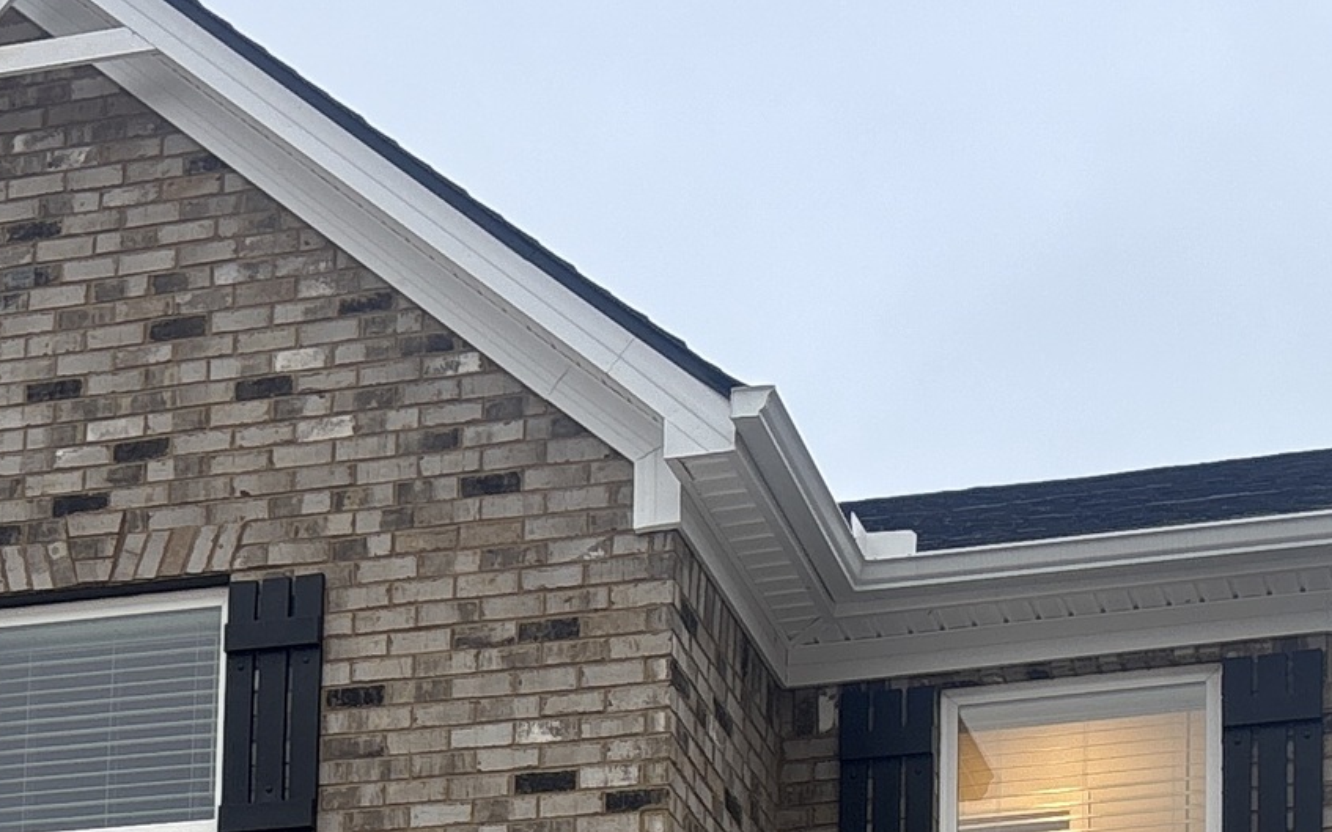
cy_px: 1532
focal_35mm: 100
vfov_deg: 12.0
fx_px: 3629
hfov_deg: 20.8
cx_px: 656
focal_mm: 5.96
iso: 40
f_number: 1.6
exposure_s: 1/121
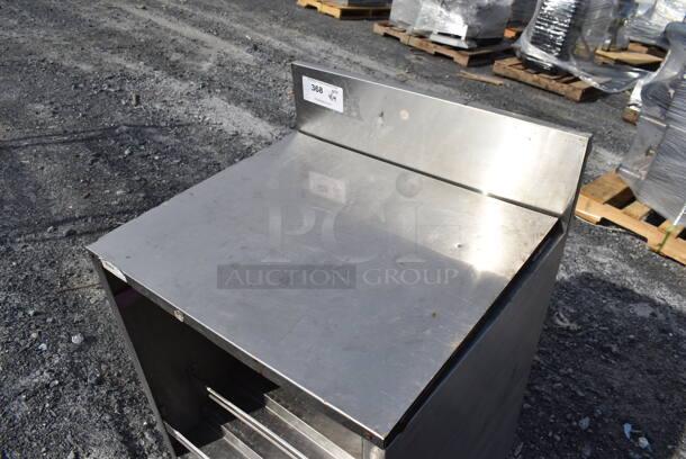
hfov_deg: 67.3
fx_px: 515
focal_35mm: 27
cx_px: 343
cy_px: 230
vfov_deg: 48.0
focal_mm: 18
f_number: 10
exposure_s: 1/1000
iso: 200
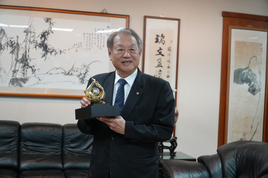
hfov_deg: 43.6
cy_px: 89
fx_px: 335
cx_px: 134
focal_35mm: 45
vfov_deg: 29.9
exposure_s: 1/200
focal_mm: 30
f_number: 4
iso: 1600
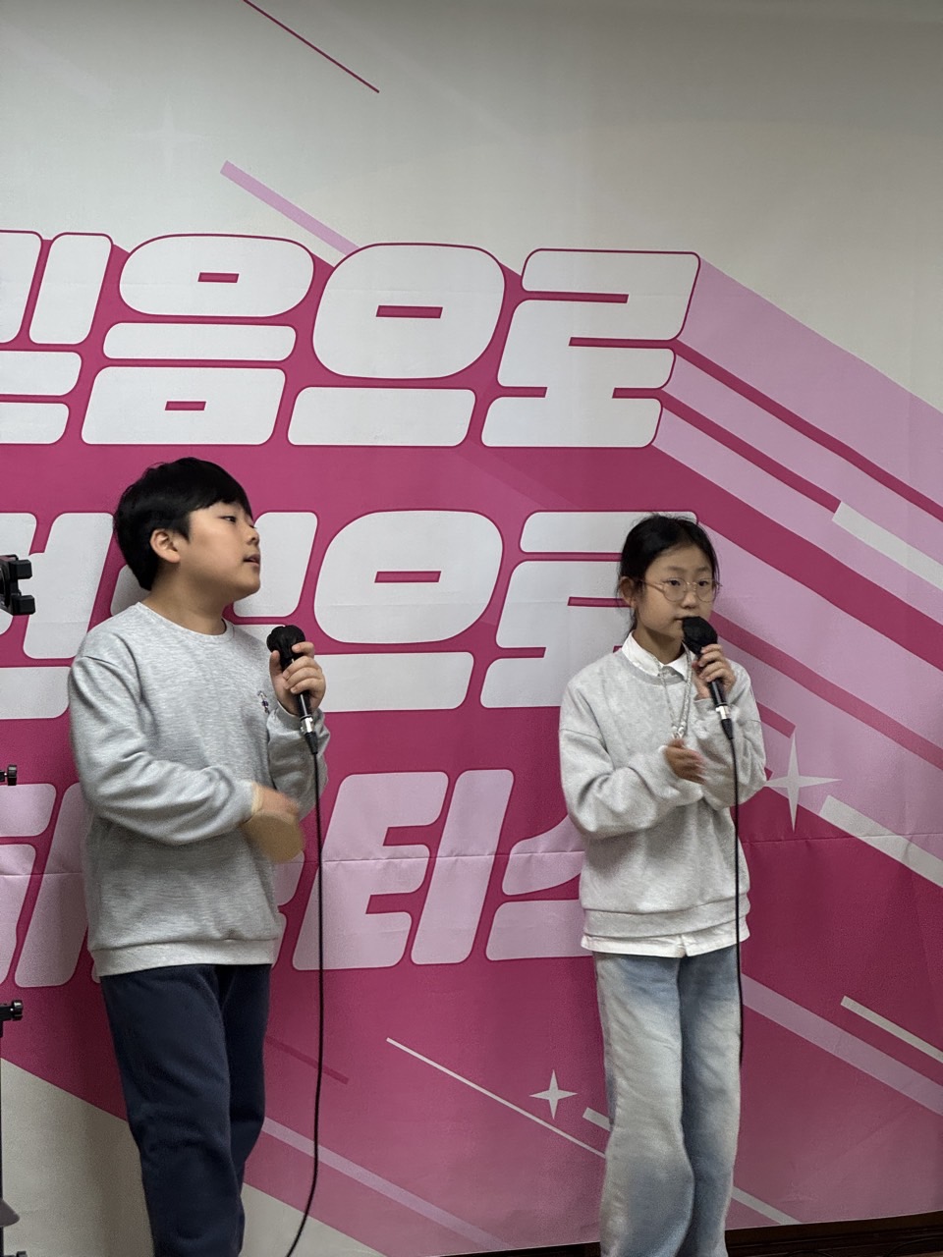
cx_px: 472
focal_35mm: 77
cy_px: 628
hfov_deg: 19.1
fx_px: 2797
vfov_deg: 25.3
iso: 200
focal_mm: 9
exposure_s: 1/60
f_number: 2.8
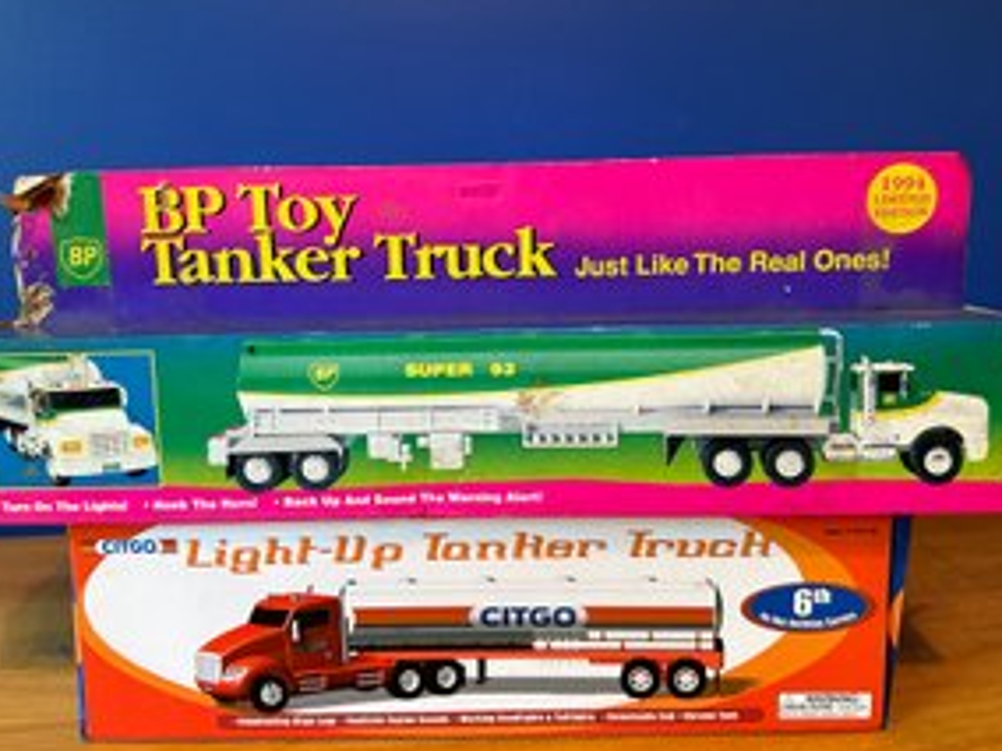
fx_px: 839
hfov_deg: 61.7
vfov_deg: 48.2
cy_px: 351
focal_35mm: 29
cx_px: 492
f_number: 1.78
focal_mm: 6.86
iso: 320
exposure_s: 1/60
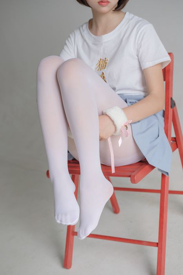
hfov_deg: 25.5
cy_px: 138
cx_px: 92
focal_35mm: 53
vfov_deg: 37.5
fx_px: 404
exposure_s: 1/100
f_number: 3.6
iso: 200
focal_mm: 35
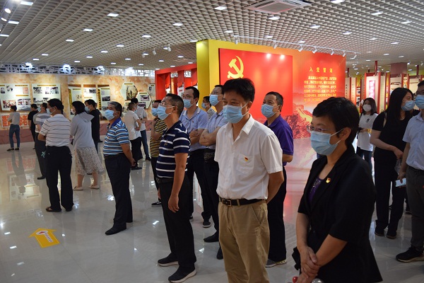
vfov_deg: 47.9
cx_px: 212
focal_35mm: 27
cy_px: 142
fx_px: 318
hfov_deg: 67.4
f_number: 4
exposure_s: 1/60
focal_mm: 18
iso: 560
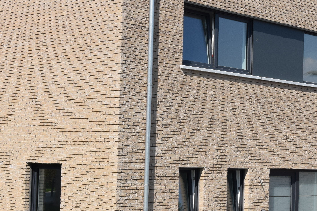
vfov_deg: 15.5
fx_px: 775
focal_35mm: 88
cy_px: 124
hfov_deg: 23.1
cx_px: 201
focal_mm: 22
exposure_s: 1/400
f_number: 10
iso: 200
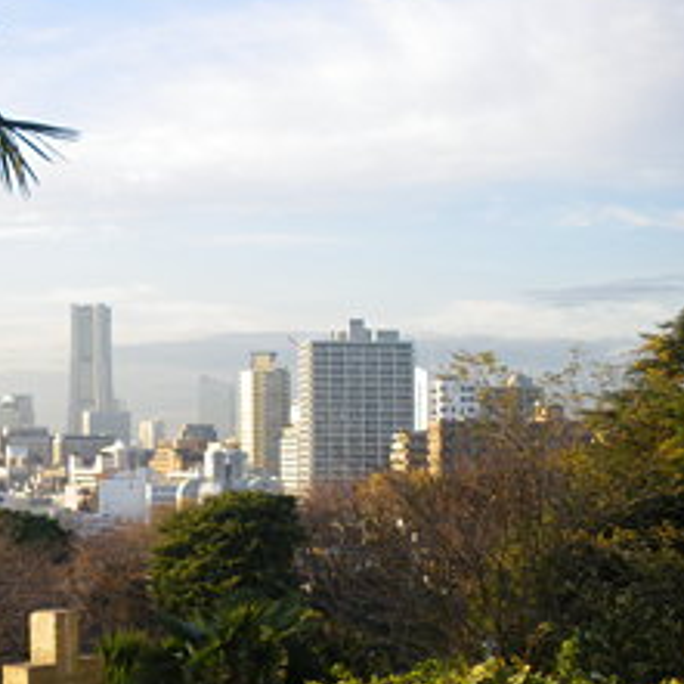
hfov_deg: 25.2
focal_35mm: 65
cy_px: 501
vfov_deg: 26.2
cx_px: -5
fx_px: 1453
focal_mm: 6.3
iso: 64
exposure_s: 1/125
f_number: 3.5
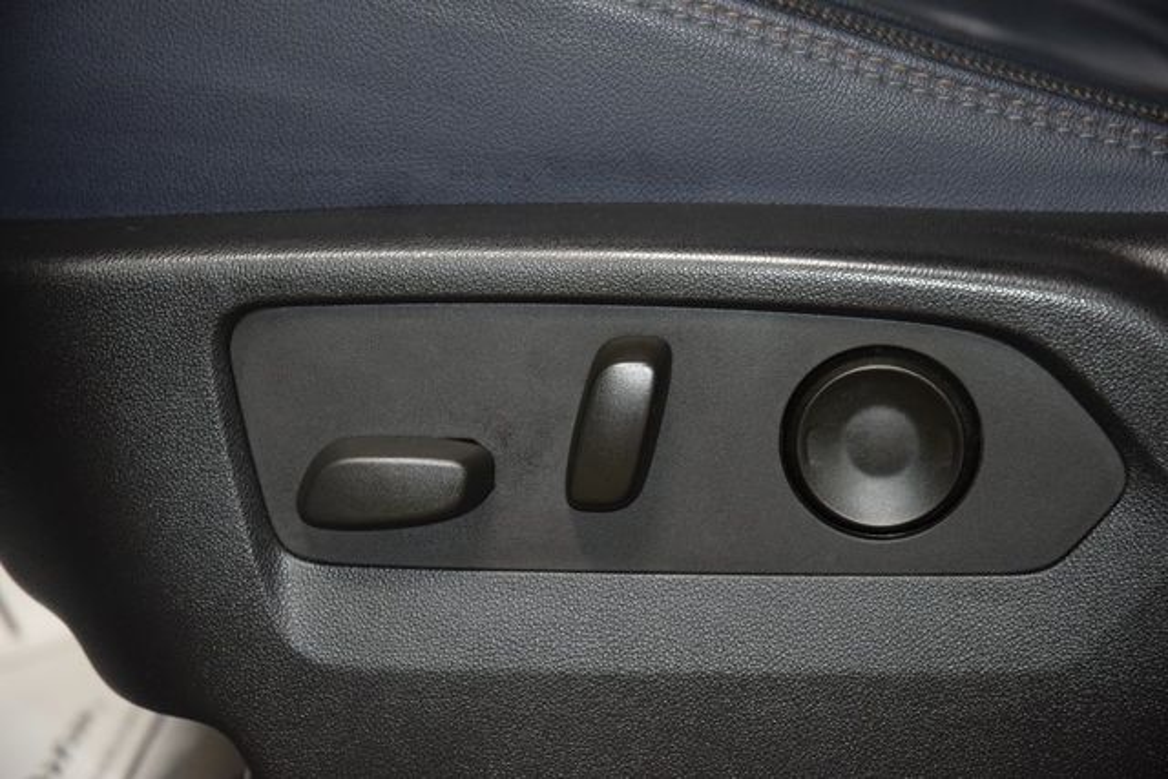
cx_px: 584
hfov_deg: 19.5
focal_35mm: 105
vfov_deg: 13.0
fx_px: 3407
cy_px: 390
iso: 2000
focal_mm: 70
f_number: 4.5
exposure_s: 1/60
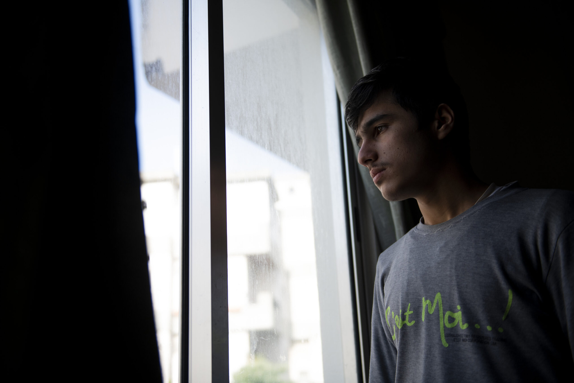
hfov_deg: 50.7
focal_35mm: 38
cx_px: 287
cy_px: 192
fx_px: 606
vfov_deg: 35.1
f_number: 2.8
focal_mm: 38
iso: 200
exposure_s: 1/1000
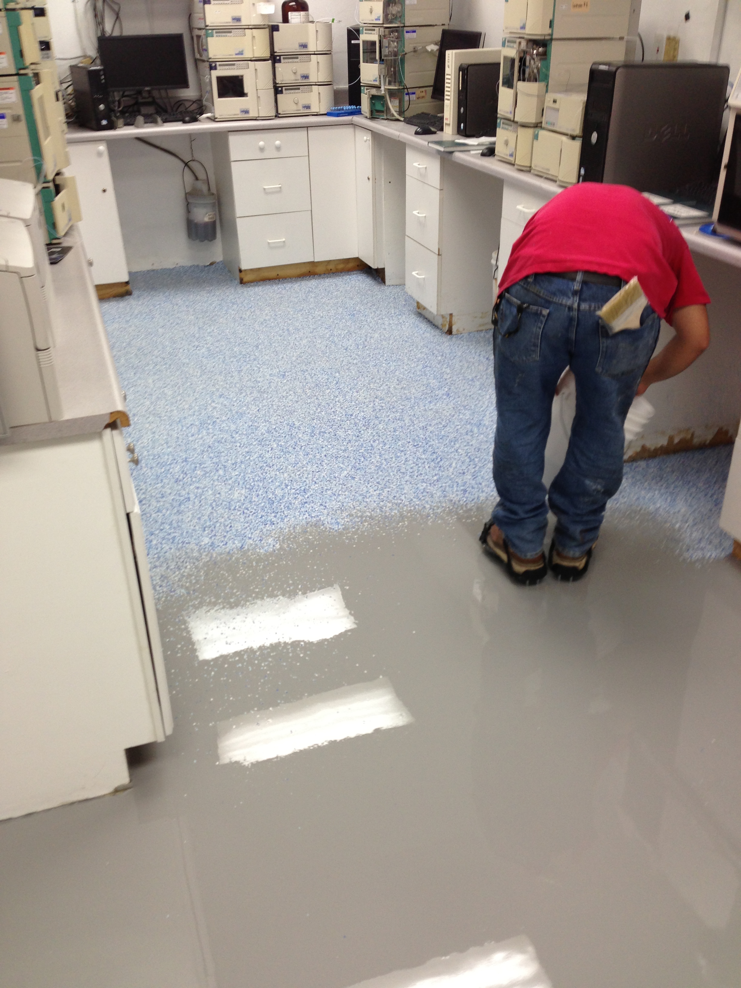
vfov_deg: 55.4
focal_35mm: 33
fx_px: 942
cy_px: 494
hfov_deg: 42.9
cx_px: 370
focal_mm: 4.13
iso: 64
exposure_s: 1/40
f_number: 2.4
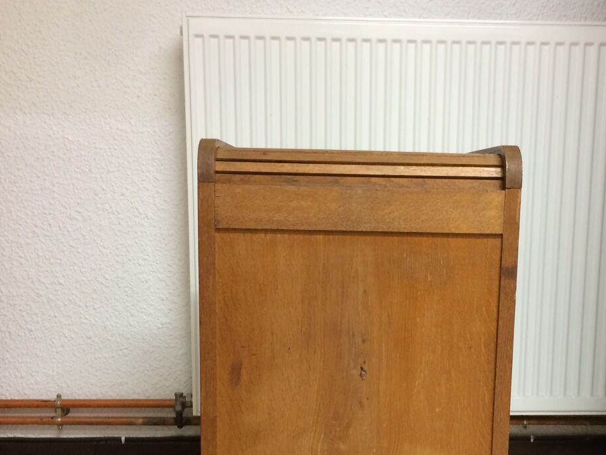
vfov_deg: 27.5
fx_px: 911
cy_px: 359
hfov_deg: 36.7
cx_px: 366
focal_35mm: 52
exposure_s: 1/33
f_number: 2.2
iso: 160
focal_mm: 4.15
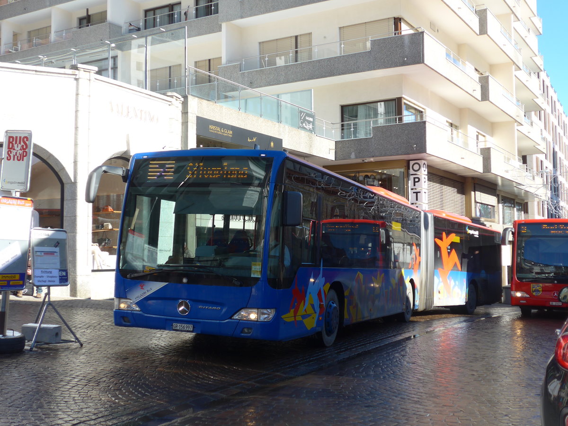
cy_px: 213
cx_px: 284
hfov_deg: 42.9
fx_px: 722
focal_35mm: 44
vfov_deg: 32.9
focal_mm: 9
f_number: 2.8
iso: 80
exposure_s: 1/640
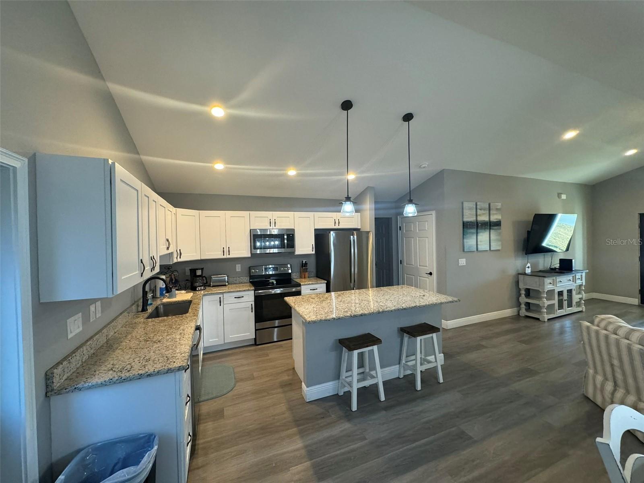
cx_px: 322
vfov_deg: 85.7
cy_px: 242
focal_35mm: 14
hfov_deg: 102.1
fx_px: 260
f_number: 2.2
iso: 320
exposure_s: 1/120
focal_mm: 2.22
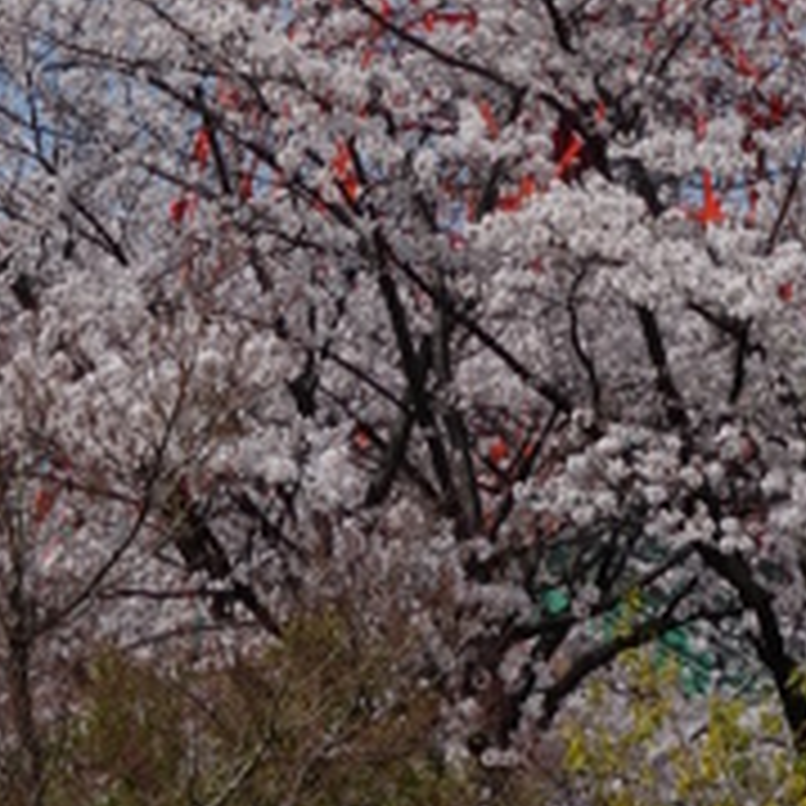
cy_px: -1283
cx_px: 563
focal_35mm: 190
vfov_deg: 8.3
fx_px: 5005
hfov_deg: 9.2
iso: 125
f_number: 6.3
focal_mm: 14.57
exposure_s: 1/800
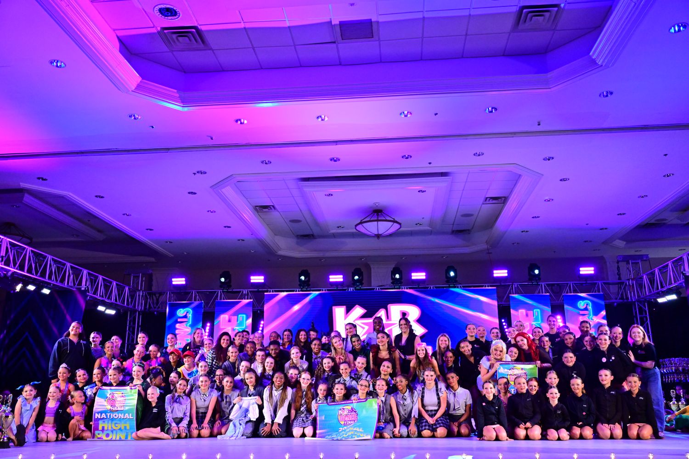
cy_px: 230
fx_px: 593
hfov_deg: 60.3
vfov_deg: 42.3
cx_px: 344
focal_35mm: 31
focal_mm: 31
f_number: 3.2
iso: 4000
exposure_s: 1/1000
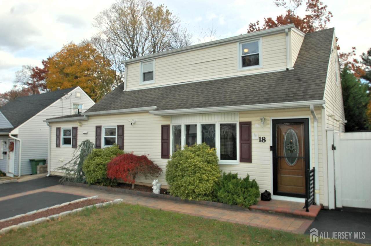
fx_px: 278
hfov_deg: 67.4
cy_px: 123
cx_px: 186
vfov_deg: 47.8
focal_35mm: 27
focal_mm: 18
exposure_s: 1/250
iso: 250
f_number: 8
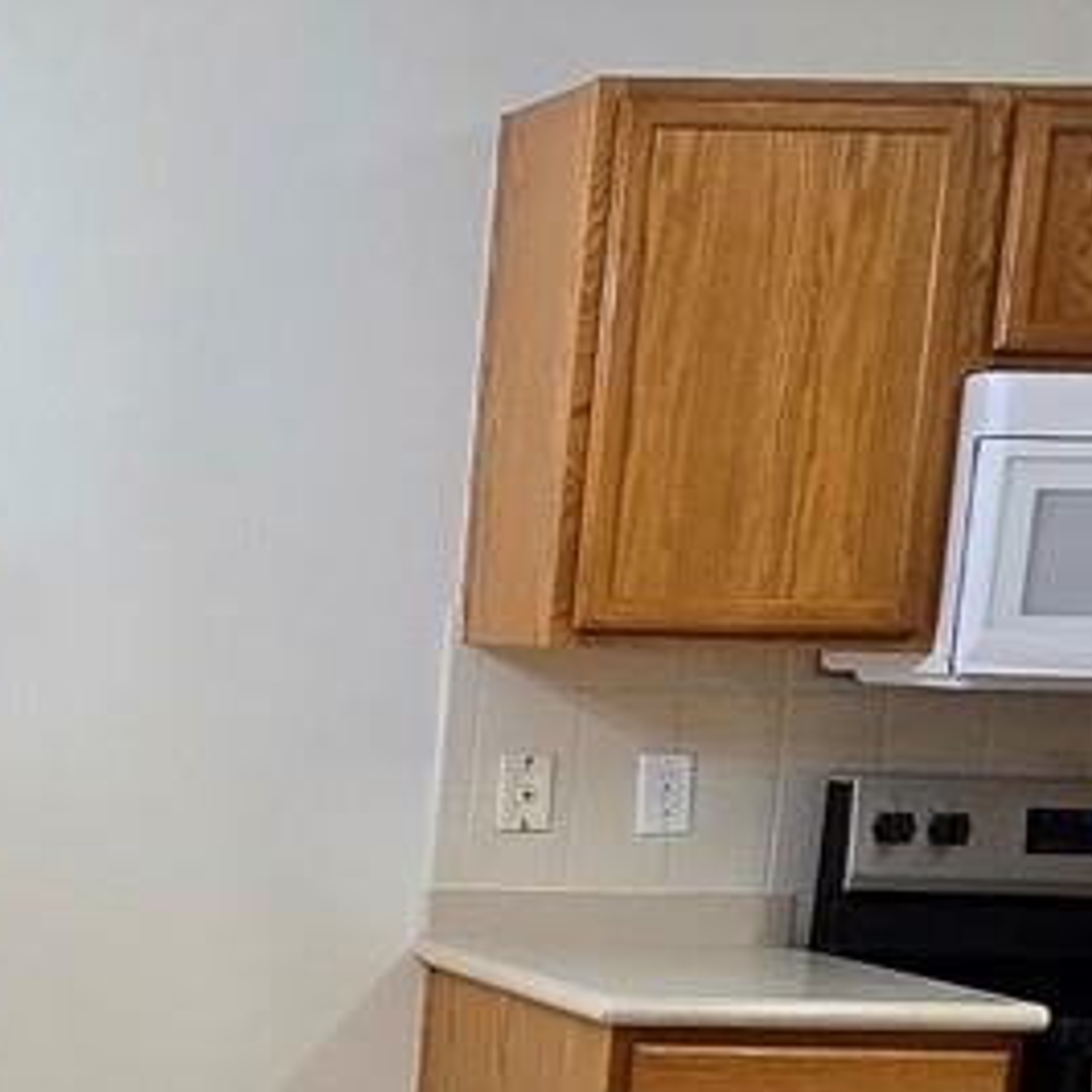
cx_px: -780
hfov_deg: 19.7
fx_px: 2463
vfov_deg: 24.4
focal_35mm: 69
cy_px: 944
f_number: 2.2
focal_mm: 2.2
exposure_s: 1/60
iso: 200
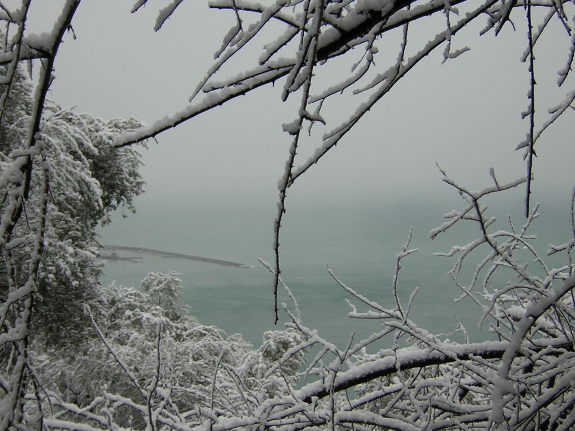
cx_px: 288
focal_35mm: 77
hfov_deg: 25.3
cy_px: 216
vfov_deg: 19.1
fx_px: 1279
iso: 100
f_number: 3.9
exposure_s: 1/136
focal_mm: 10.1
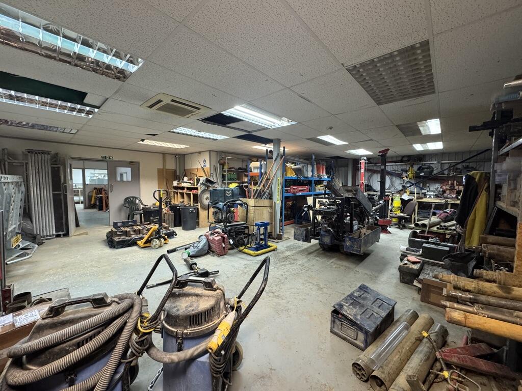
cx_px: 261
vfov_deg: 85.7
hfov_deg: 102.1
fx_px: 211
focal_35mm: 14
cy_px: 196
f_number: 2.2
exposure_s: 1/50
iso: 250
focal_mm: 2.22
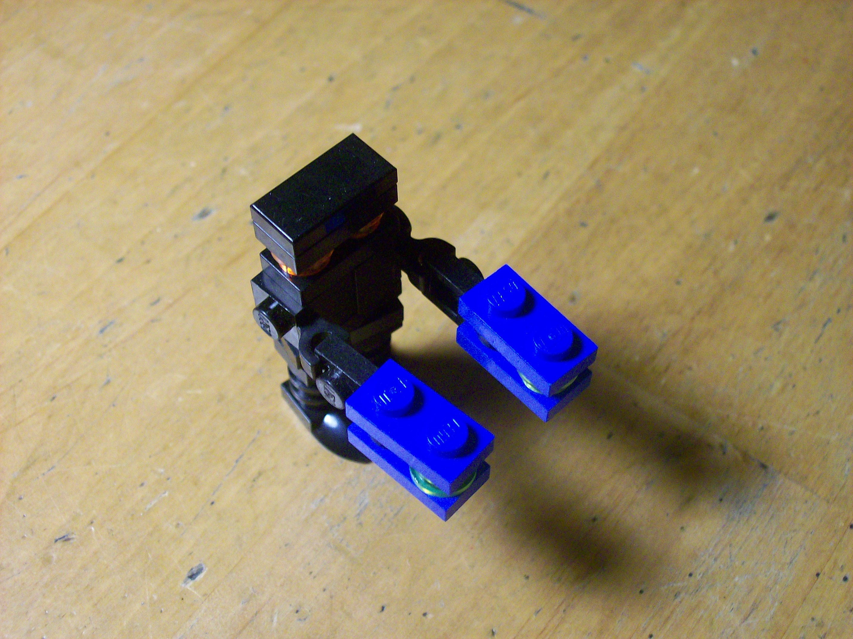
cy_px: 320
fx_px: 1379
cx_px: 426
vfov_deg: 26.1
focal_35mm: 56
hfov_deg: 34.4
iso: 160
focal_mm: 9.4
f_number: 3.4
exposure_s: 1/38.9
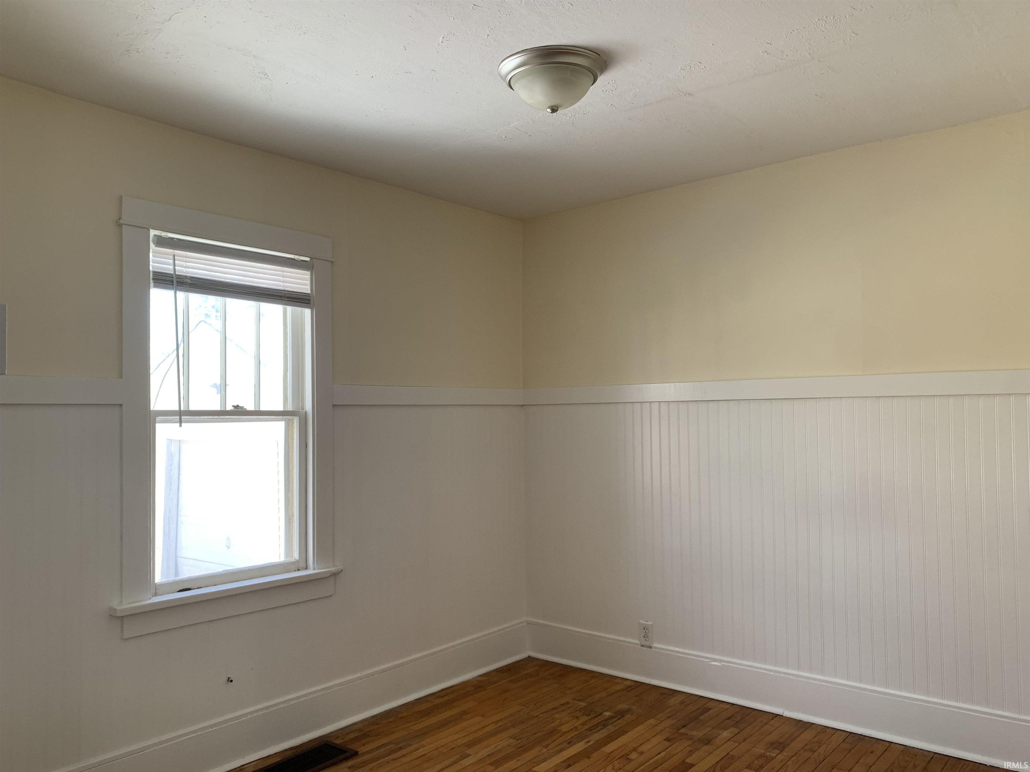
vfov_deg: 53.1
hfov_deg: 67.3
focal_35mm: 26
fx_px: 774
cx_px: 515
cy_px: 386
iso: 64
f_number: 1.8
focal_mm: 4.25
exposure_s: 1/121
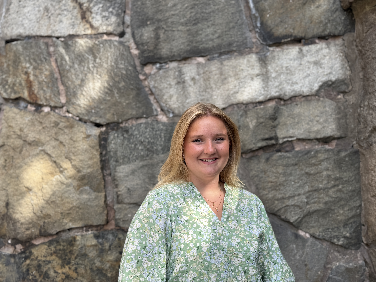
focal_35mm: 24
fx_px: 261
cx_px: 188
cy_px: 141
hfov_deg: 71.6
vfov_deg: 56.8
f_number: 1.78
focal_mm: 6.76
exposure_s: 1/878
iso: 80
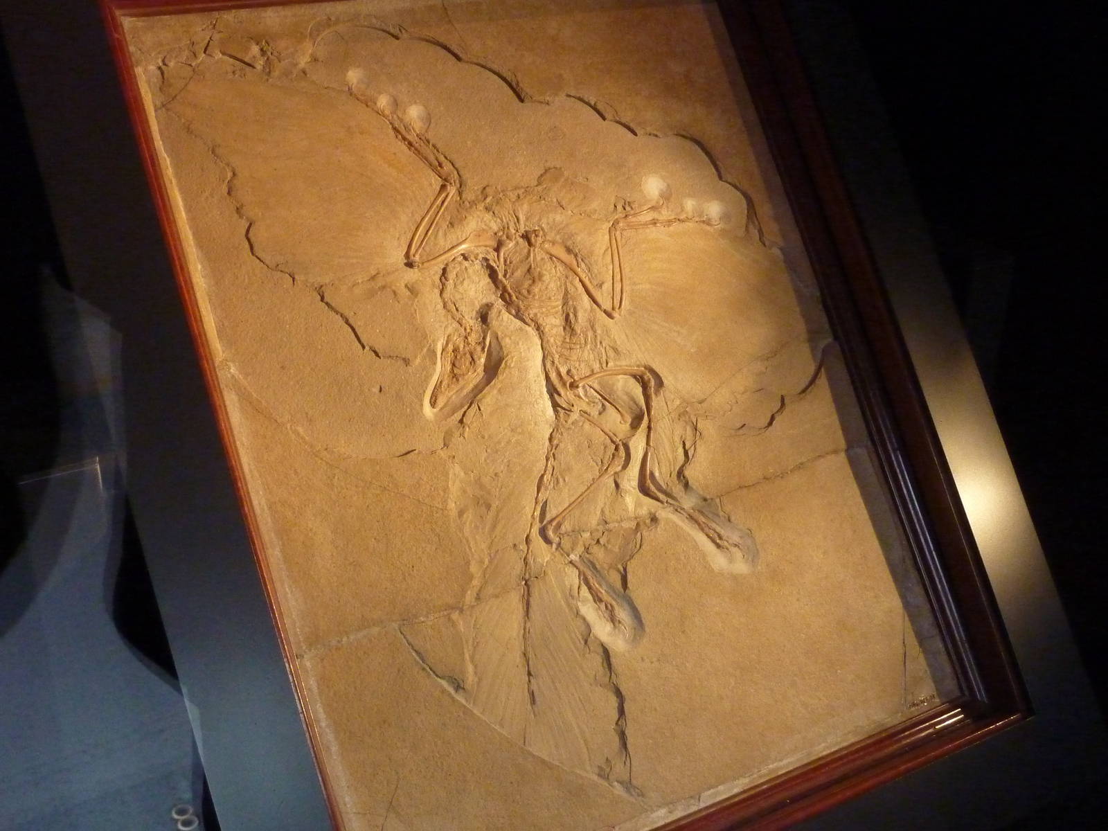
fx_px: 1344
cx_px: 554
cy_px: 416
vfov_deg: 34.3
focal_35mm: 42
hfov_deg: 44.8
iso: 800
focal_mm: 6.9
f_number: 3.7
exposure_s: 1/25
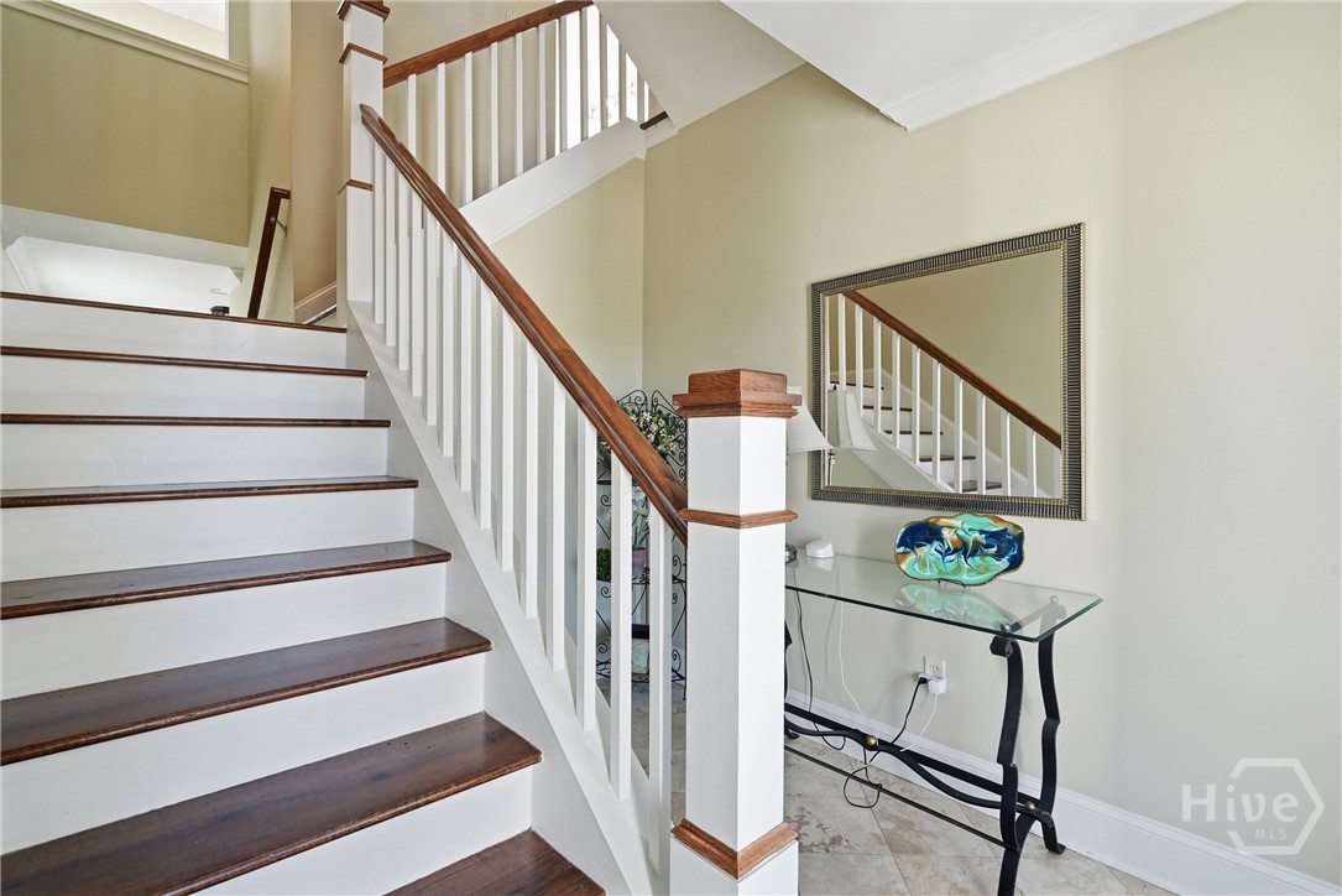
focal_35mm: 16
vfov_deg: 73.8
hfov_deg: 96.7
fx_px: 597
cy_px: 448
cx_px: 671
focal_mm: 16
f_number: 9
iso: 320
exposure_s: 1/80
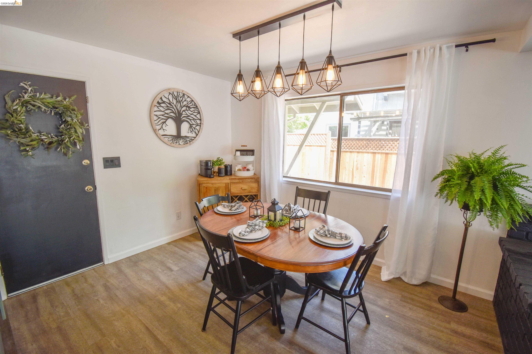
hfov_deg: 100.4
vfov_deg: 77.3
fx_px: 222
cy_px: 177
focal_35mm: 15
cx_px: 266
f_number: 4.5
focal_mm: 10
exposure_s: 1/60
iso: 200
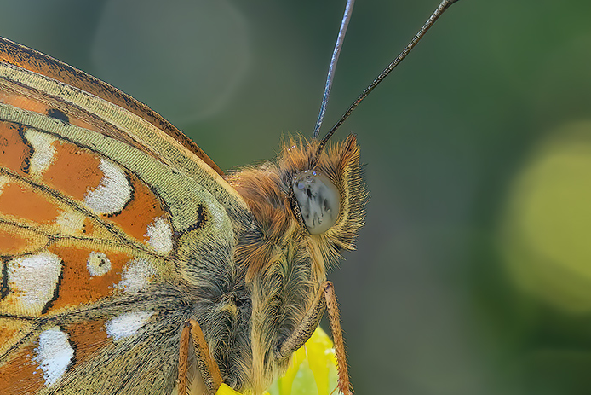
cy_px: 316
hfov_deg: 5.9
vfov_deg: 3.9
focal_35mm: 350
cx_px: 177
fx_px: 5747
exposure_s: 1/20
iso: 800
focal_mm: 90
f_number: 13
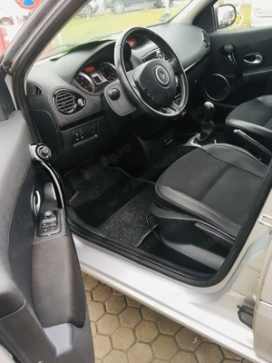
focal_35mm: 29
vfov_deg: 61.7
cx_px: 136
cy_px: 182
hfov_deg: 48.2
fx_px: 304
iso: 25
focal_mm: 4.15
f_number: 2.2
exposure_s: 1/33
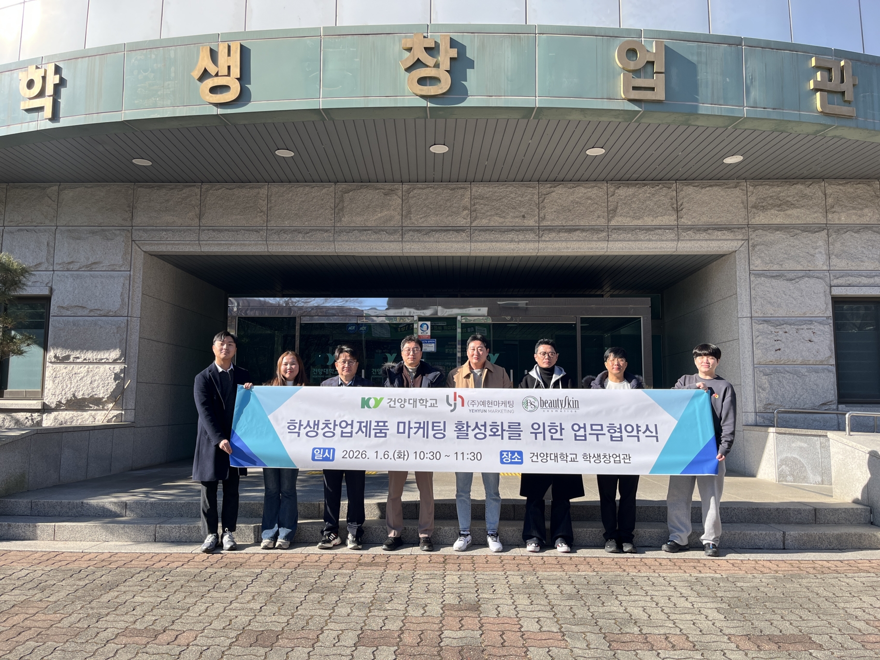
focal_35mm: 26
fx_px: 661
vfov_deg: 53.1
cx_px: 440
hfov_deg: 67.3
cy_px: 330
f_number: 1.6
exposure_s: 1/1536
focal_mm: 5.1
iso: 50
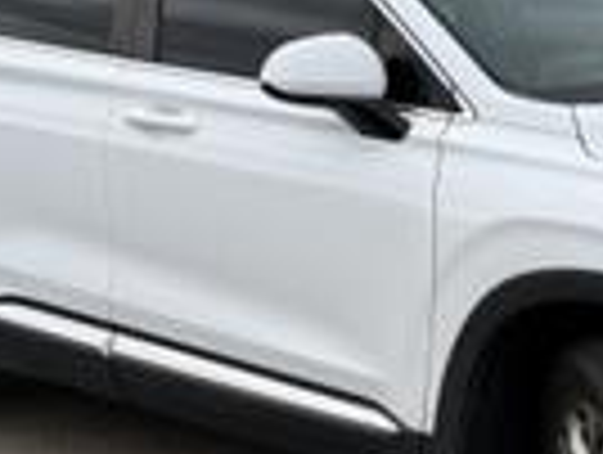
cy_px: 229
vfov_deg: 16.5
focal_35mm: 90
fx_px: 1571
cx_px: 414
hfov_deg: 21.6
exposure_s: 1/4167
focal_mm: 6.76
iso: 80
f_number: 1.78
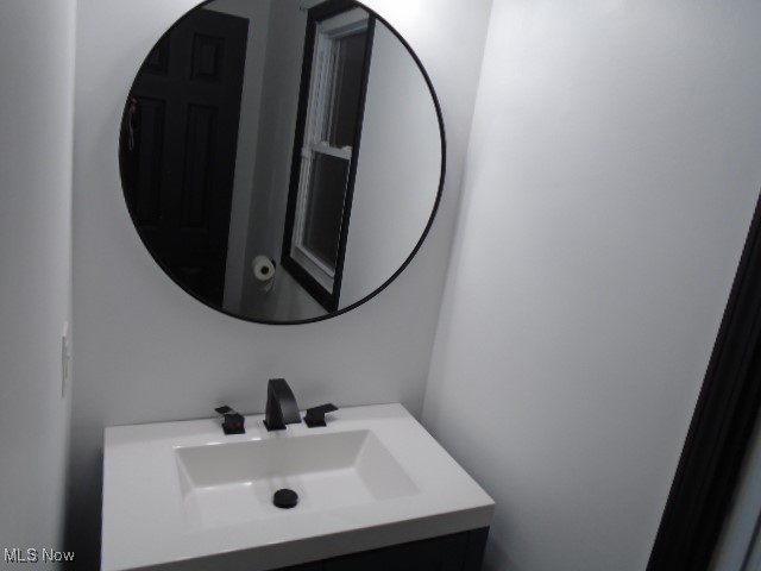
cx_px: 380
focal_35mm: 26
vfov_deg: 53.1
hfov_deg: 67.3
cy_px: 286
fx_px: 572
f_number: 3.2
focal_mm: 4.6
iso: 100
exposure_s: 1/40
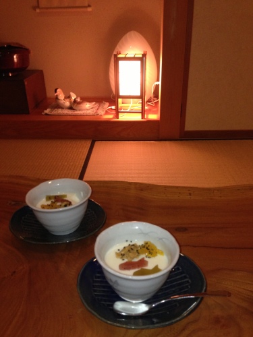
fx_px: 322
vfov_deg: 55.4
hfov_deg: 42.9
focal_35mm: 33
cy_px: 168
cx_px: 126
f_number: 2.4
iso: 250
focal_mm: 4.13
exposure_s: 1/20
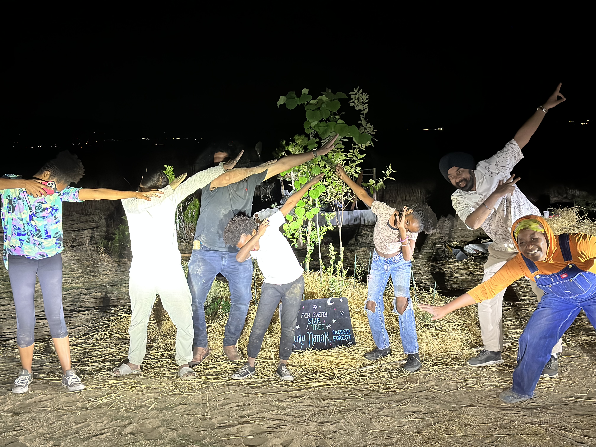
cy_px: 224
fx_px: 826
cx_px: 298
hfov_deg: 39.7
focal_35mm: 48
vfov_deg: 30.3
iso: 640
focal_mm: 6.86
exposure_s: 1/40
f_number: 1.78
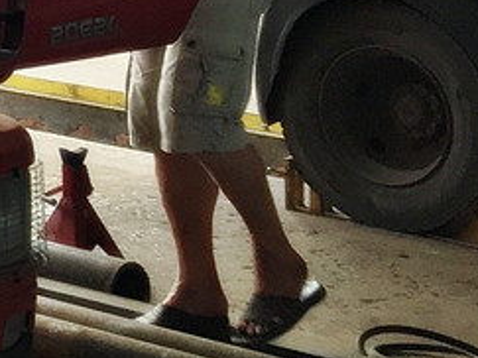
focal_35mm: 153
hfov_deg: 10.7
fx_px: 2112
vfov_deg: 9.1
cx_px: -728
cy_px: -340
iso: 40
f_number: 2.2
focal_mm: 4.15
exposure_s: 1/50
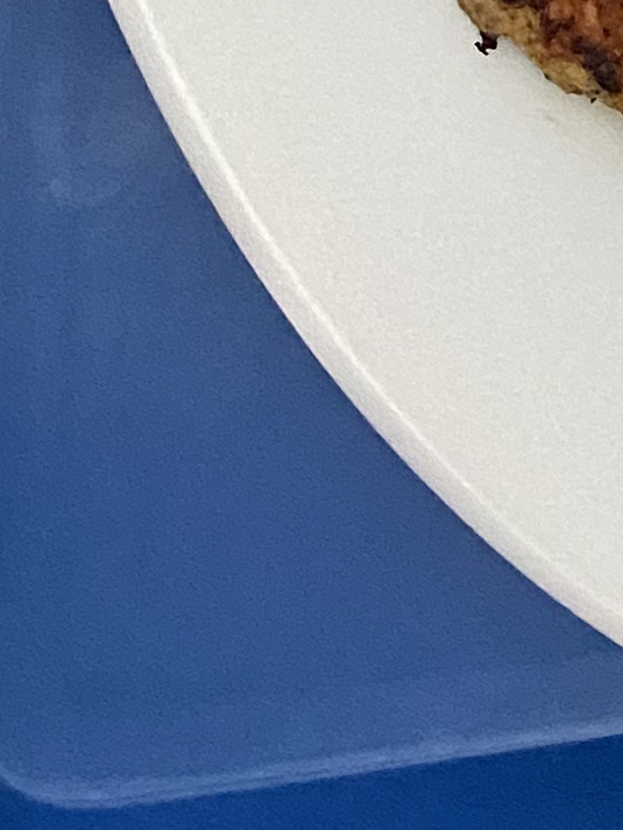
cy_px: -1175
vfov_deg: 11.2
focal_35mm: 147
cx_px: 1587
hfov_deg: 8.9
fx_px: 3526
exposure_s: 1/40
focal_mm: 4.25
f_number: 1.8
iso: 500
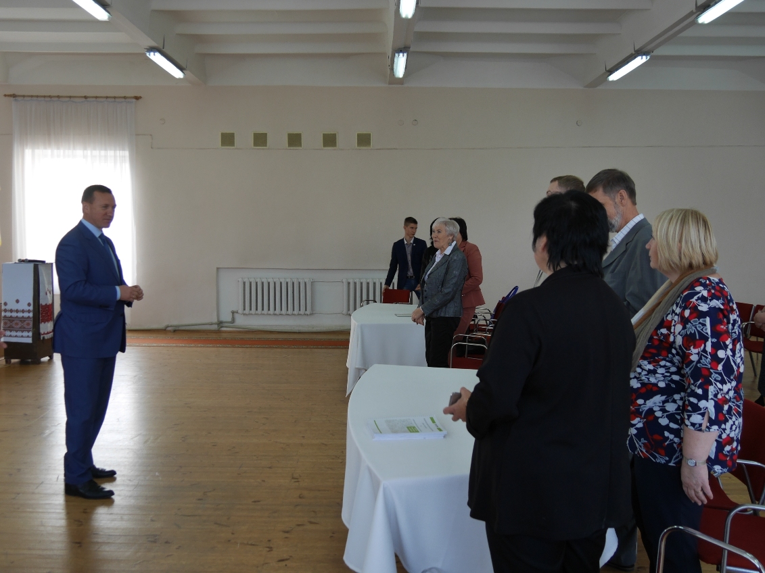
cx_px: 382
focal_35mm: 30
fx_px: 663
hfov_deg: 60.0
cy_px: 286
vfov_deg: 46.8
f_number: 3.6
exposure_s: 1/60
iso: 250
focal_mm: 15
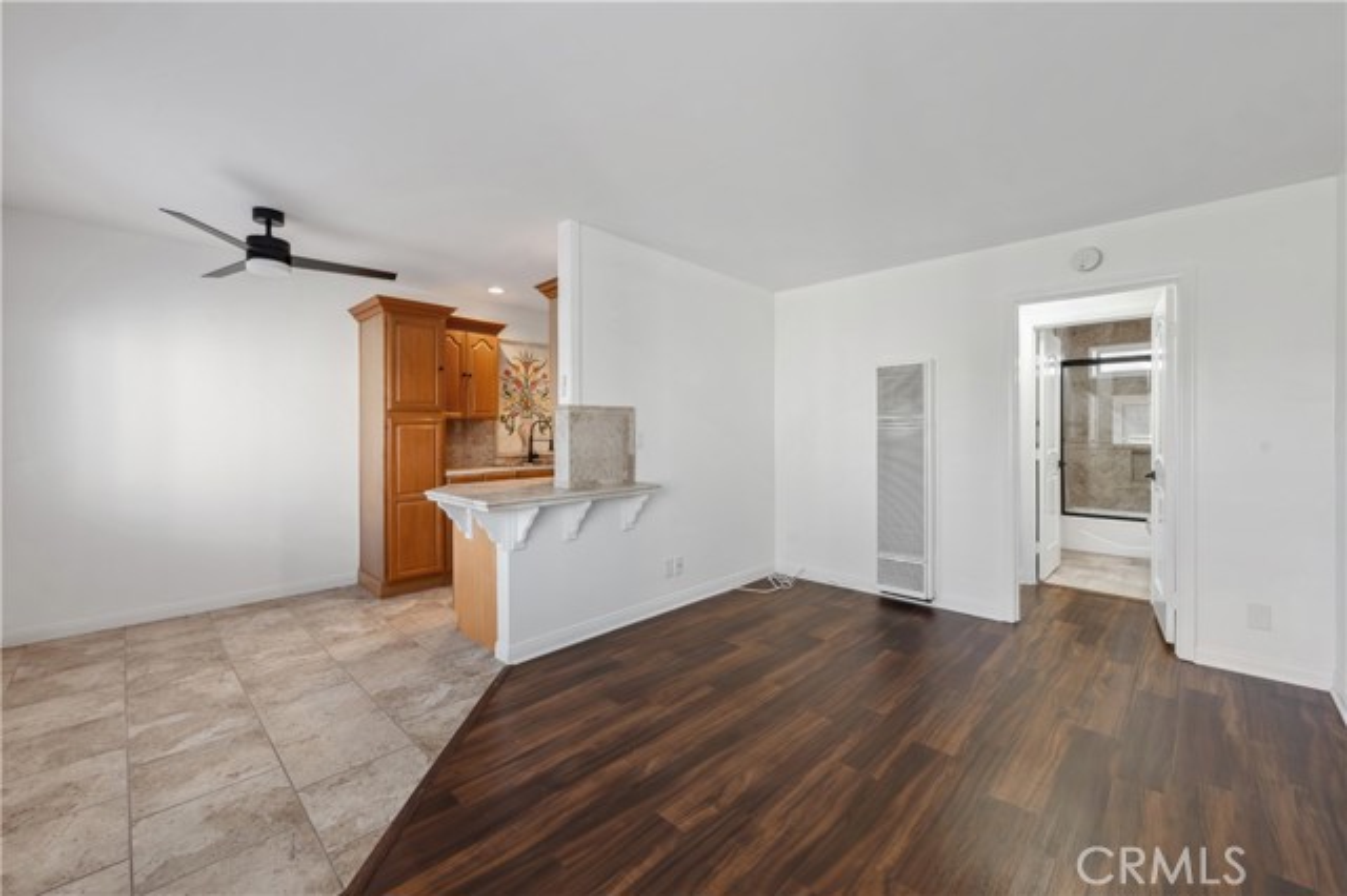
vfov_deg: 81.1
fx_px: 524
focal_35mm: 14
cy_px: 448
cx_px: 674
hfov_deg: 104.3
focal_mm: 14
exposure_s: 1/15
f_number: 10
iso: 100
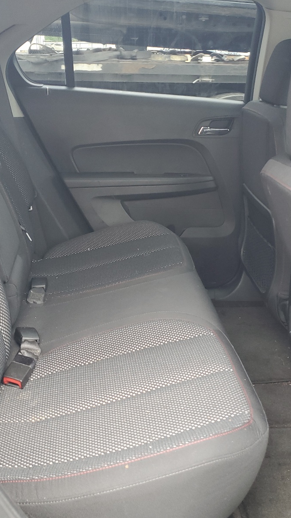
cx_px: 151
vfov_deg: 52.8
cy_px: 260
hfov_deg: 31.2
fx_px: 521
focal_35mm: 38
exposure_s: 1/120
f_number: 1.5
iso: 59
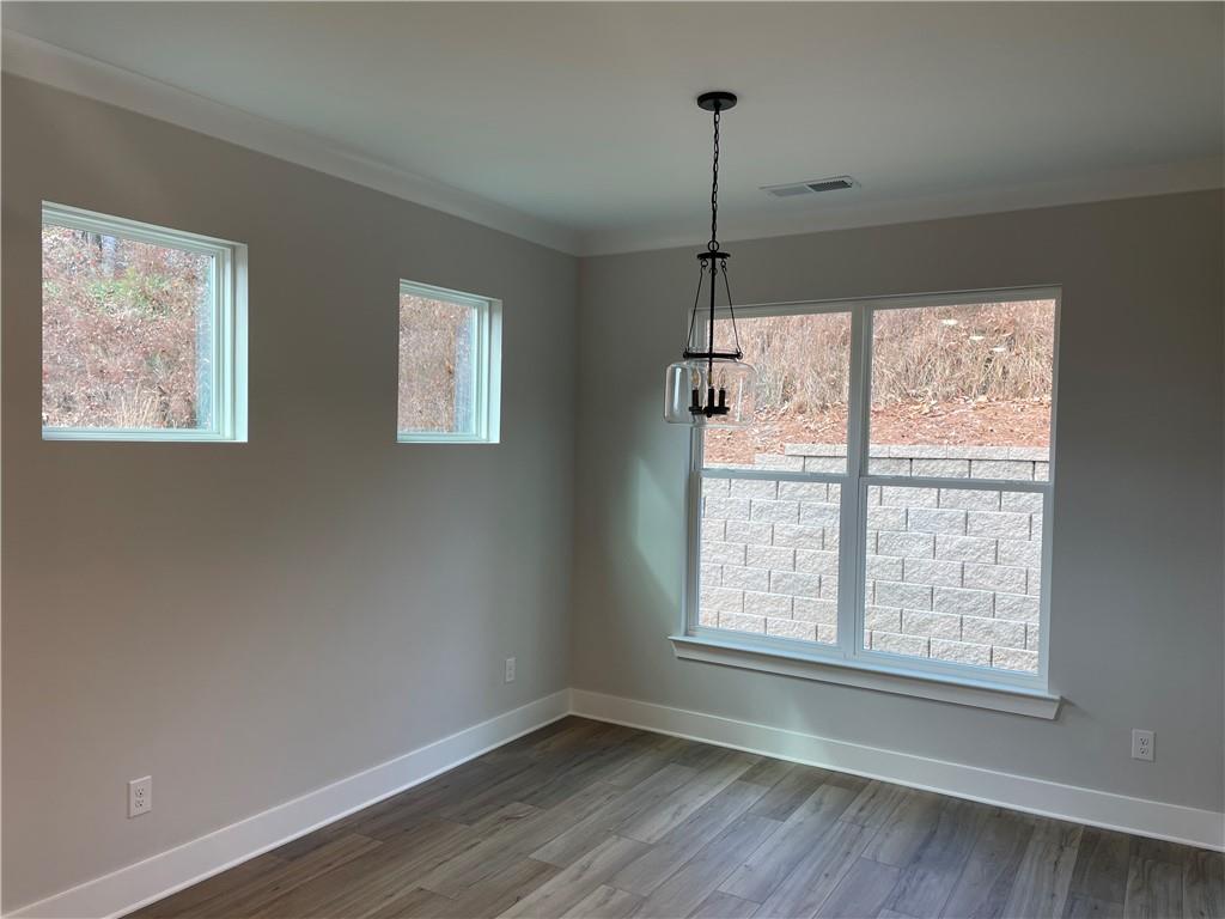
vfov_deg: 53.1
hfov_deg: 67.3
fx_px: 920
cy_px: 460
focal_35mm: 26
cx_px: 612
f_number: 1.6
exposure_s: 1/120
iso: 40
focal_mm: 4.2
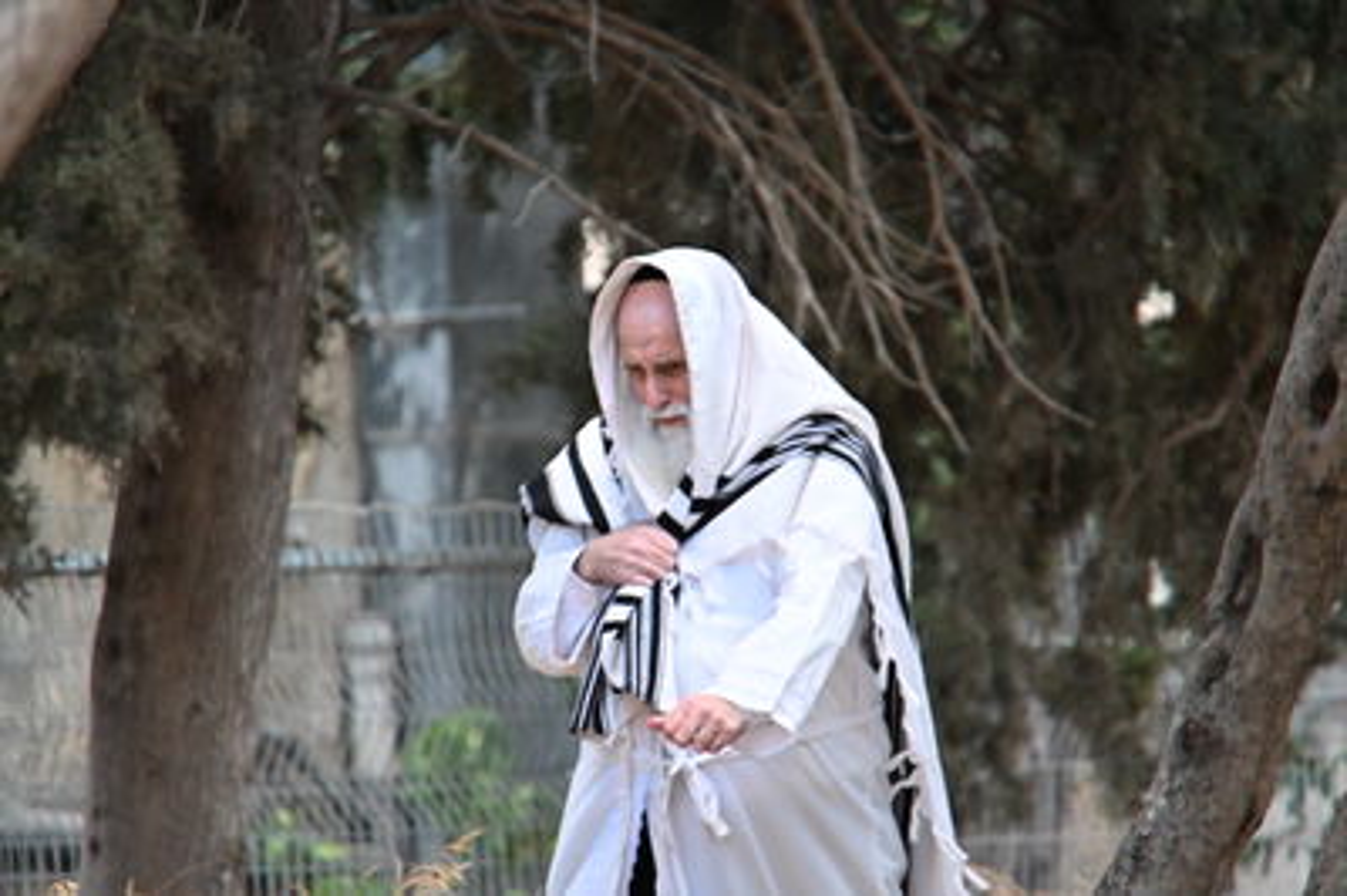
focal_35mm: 450
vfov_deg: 3.0
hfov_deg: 4.6
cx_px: 674
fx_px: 16823
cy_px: 448
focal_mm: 300
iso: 3200
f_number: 6.3
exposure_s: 1/125
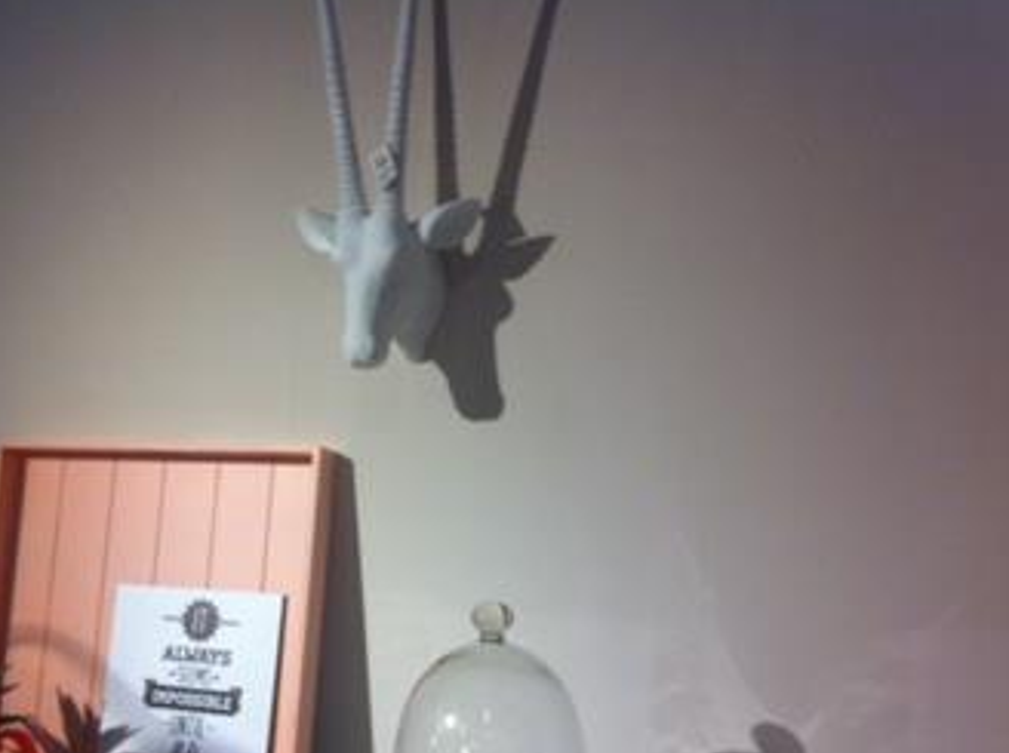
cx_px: 441
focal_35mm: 49
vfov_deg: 29.4
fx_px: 1426
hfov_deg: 38.9
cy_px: 493
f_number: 2.8
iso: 80
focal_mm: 3.85
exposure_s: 1/30
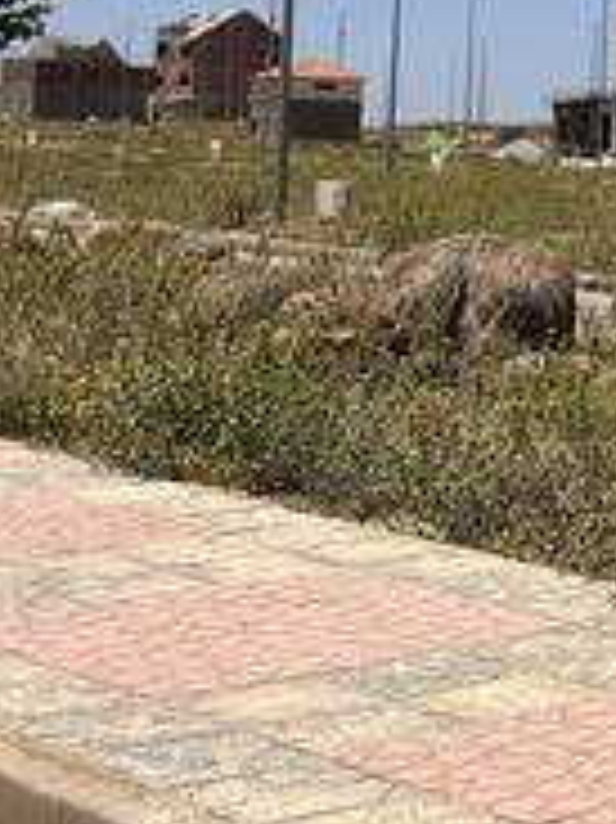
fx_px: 2162
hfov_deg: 12.8
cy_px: 72
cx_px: 1434
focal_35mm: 91
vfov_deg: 21.1
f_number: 1.5
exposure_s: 1/6579
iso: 50
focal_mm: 5.7
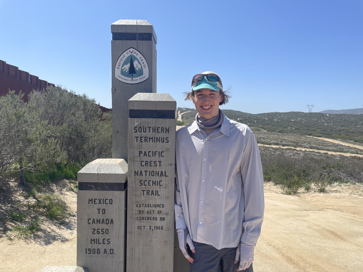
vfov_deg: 53.1
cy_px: 136
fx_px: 273
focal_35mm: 26
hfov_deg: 67.3
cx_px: 182
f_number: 1.6
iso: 32
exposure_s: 1/3610
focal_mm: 4.2
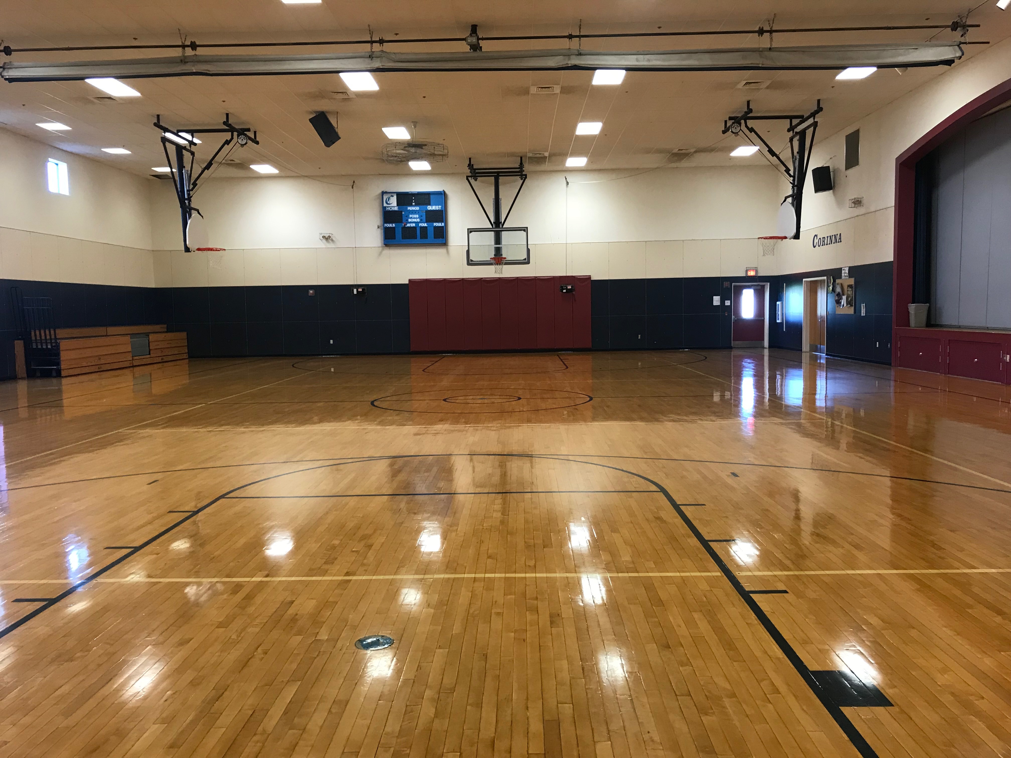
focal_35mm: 28
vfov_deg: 49.7
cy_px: 379
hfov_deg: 63.4
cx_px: 506
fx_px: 818
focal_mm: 3.99
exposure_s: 1/24
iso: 40
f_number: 1.8
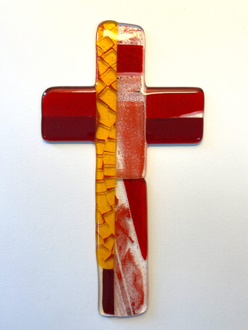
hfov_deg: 53.1
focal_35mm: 26
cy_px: 165
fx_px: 248
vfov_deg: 67.3
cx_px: 124
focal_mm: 5.7
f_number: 1.5
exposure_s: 1/100
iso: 32
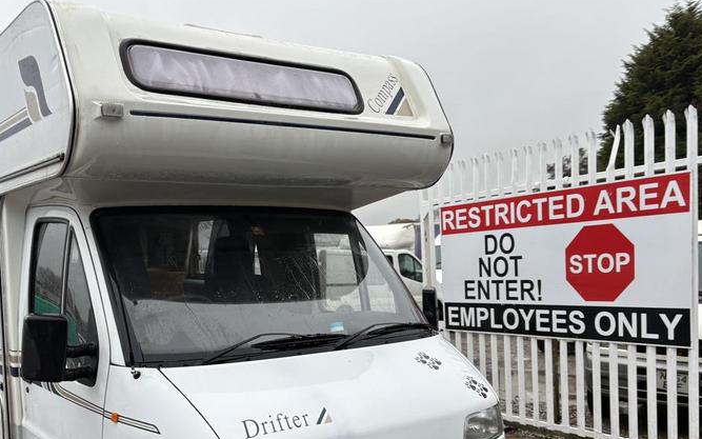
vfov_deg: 33.8
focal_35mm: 37
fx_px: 708
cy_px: 324
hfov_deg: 52.2
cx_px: 268
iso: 32
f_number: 1.6
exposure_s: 1/131
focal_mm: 5.96
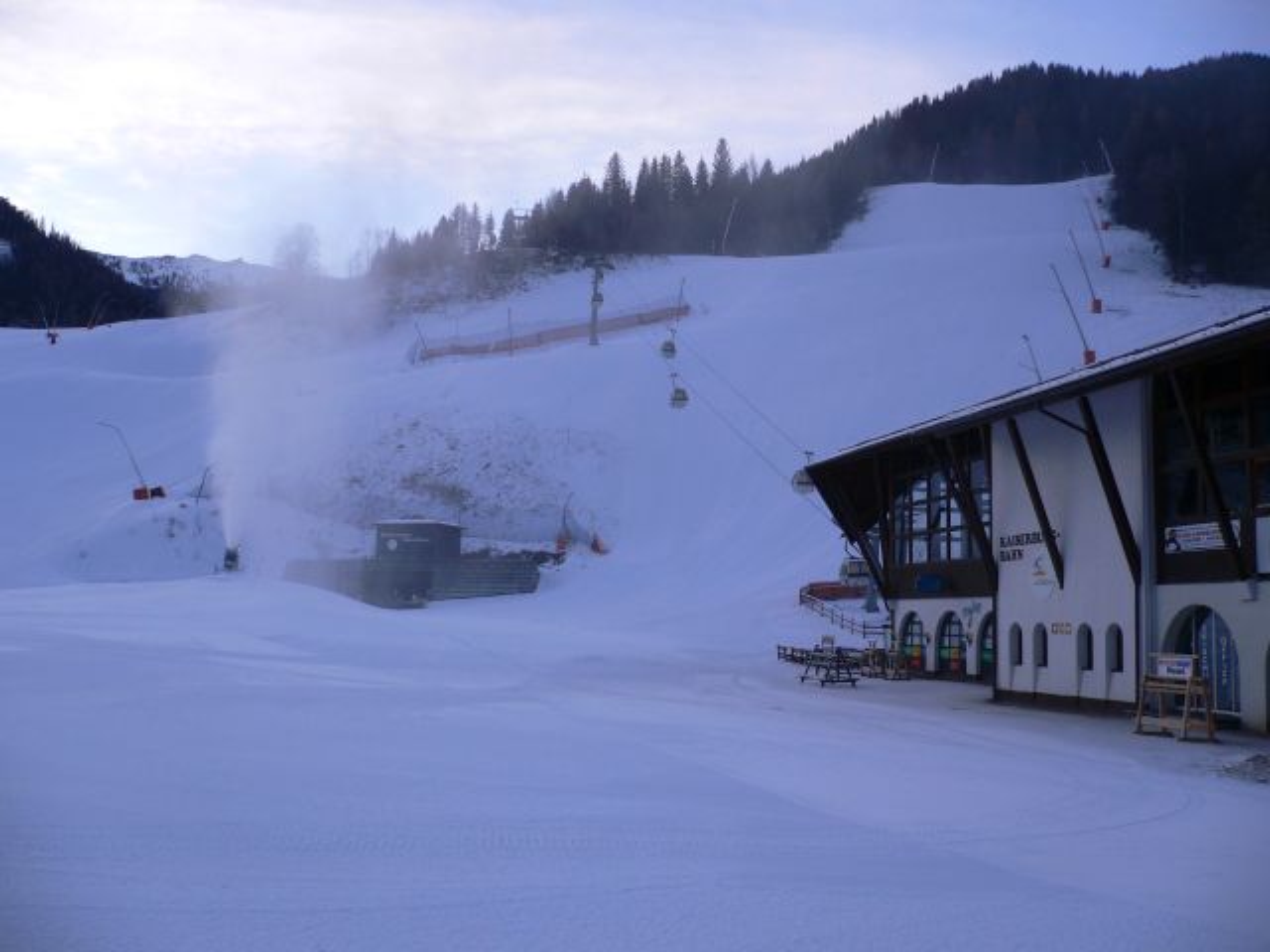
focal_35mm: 35
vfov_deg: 40.7
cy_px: 476
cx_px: 635
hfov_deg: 52.6
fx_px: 1284
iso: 80
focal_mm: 5.8
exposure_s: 1/320
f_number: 2.8
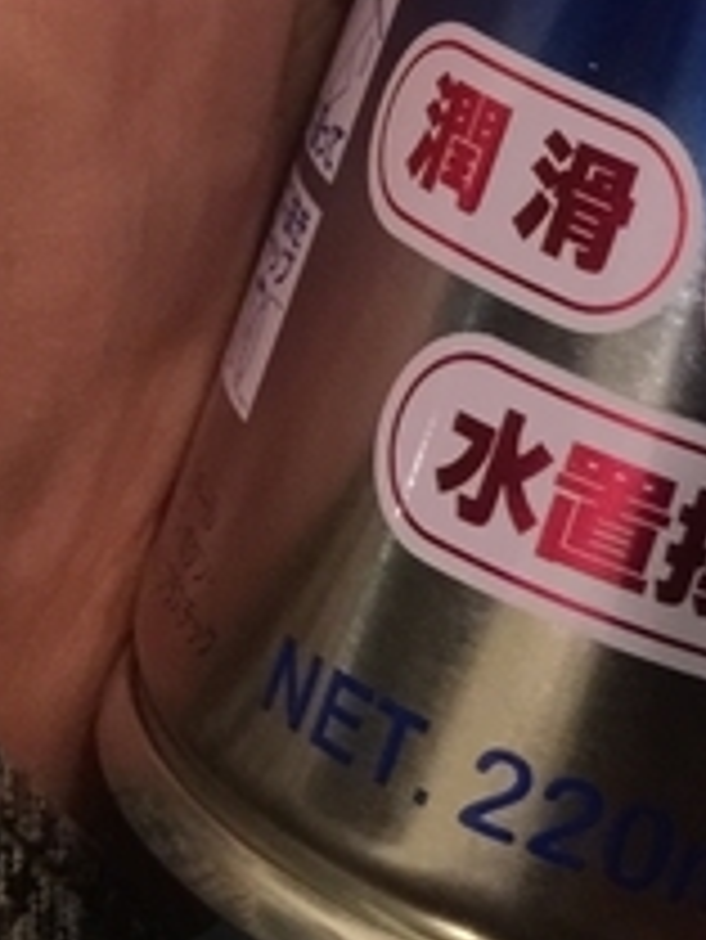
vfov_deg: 15.4
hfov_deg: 12.4
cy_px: -715
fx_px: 3015
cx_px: 1192
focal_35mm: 111
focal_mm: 4.15
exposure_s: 1/15
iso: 125
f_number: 2.2
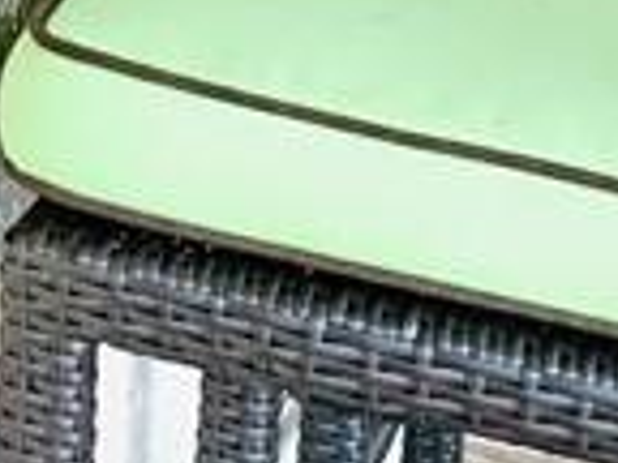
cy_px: -536
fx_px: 3303
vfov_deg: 7.6
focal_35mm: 185
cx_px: -579
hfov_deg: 10.0
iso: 400
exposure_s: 1/41
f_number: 1.8
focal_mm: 4.25
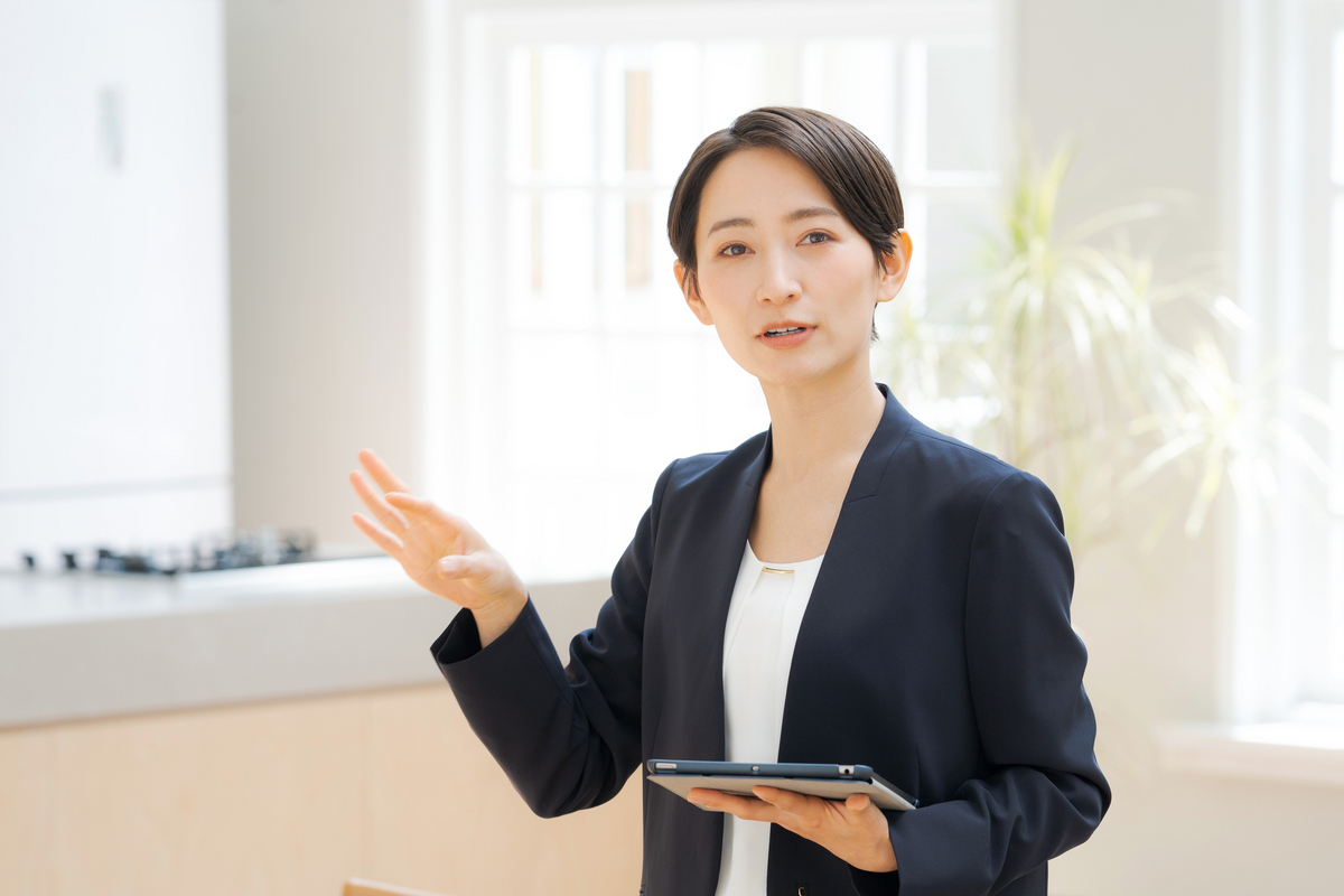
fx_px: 5040
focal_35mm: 135
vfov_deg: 10.2
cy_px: 448
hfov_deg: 15.2
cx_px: 672
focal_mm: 135
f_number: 5
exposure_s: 1/160
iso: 250
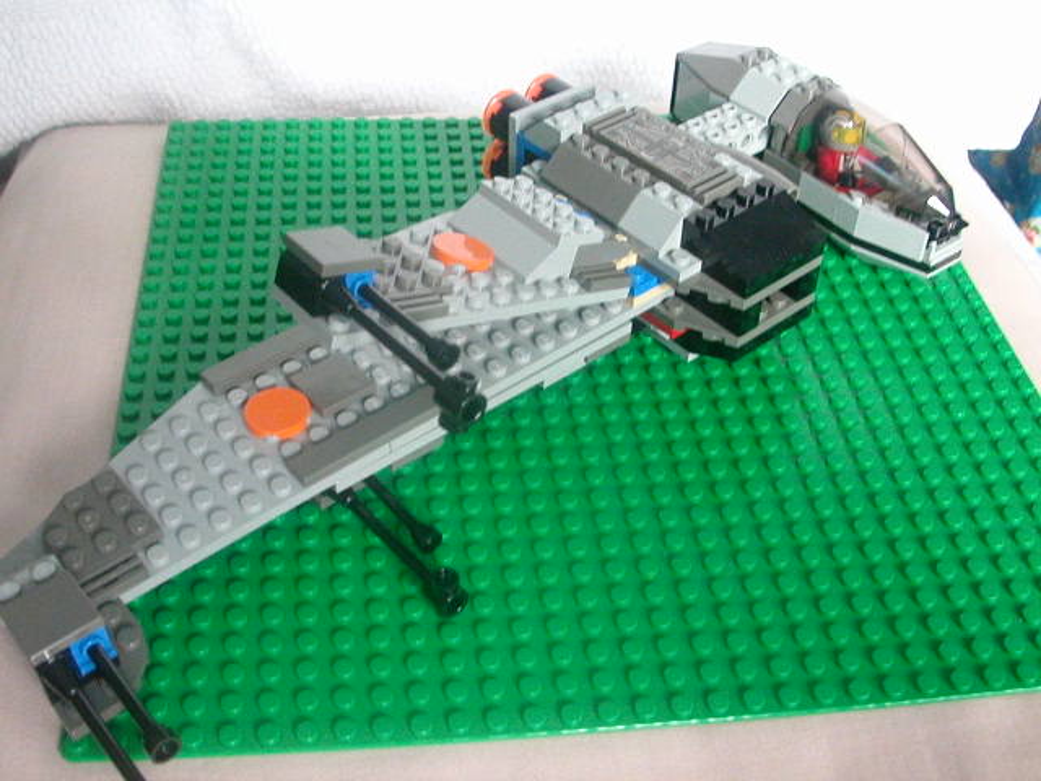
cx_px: 520
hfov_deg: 43.9
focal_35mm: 43
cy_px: 390
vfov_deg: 33.6
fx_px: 1293
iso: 400
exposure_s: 1/3.4
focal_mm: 6.6
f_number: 2.9
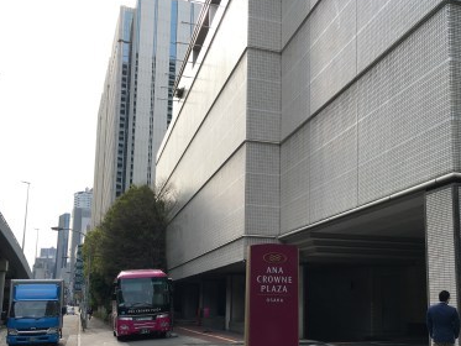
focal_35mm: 40
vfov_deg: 35.7
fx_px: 533
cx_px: 294
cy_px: 220
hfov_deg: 46.3
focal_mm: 4.15
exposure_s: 1/582
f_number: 2.2
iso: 25
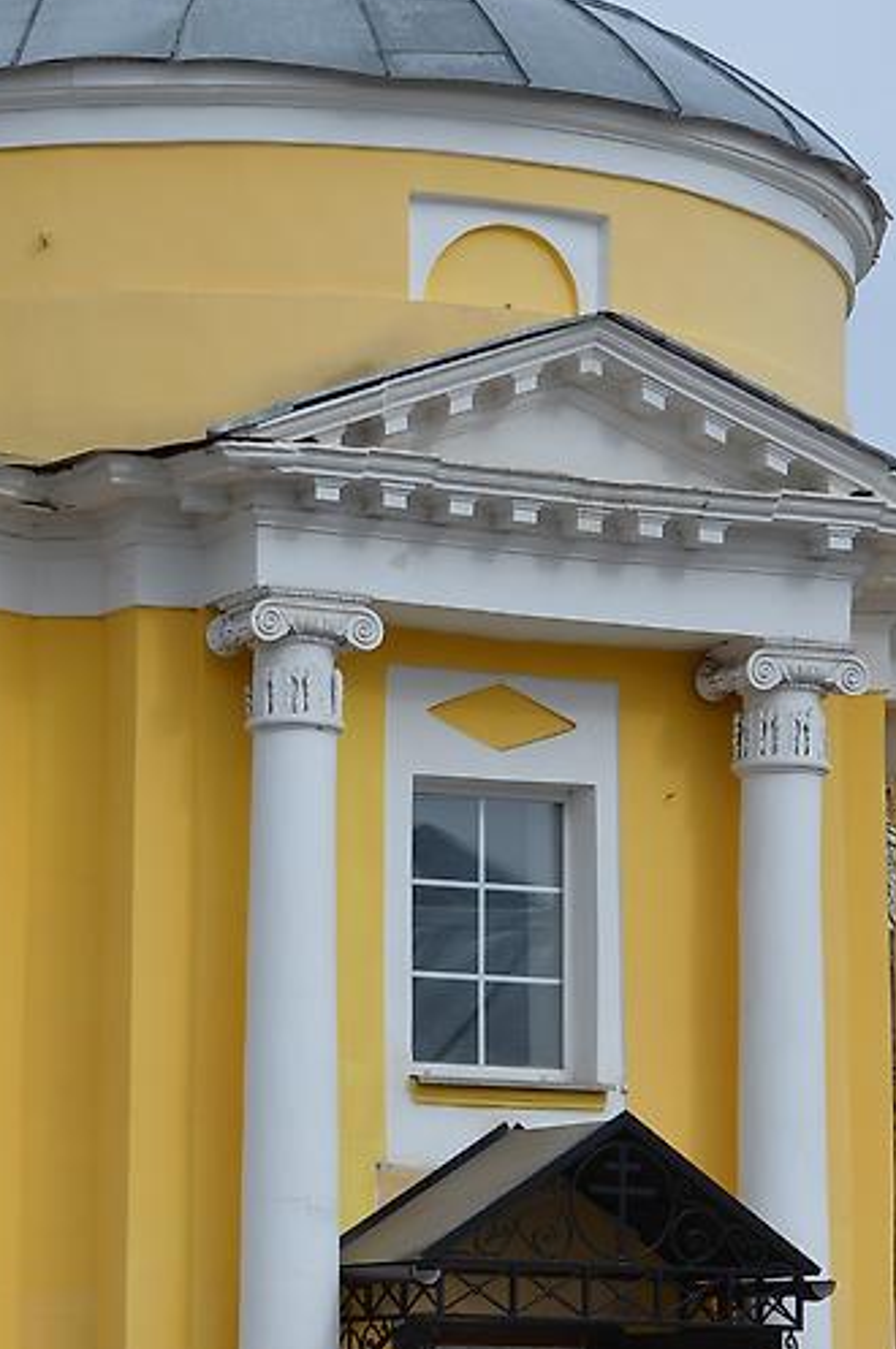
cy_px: 977
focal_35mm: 152
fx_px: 5690
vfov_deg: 13.5
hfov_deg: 9.0
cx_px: 221
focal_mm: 42
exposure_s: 1/250
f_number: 8
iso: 140
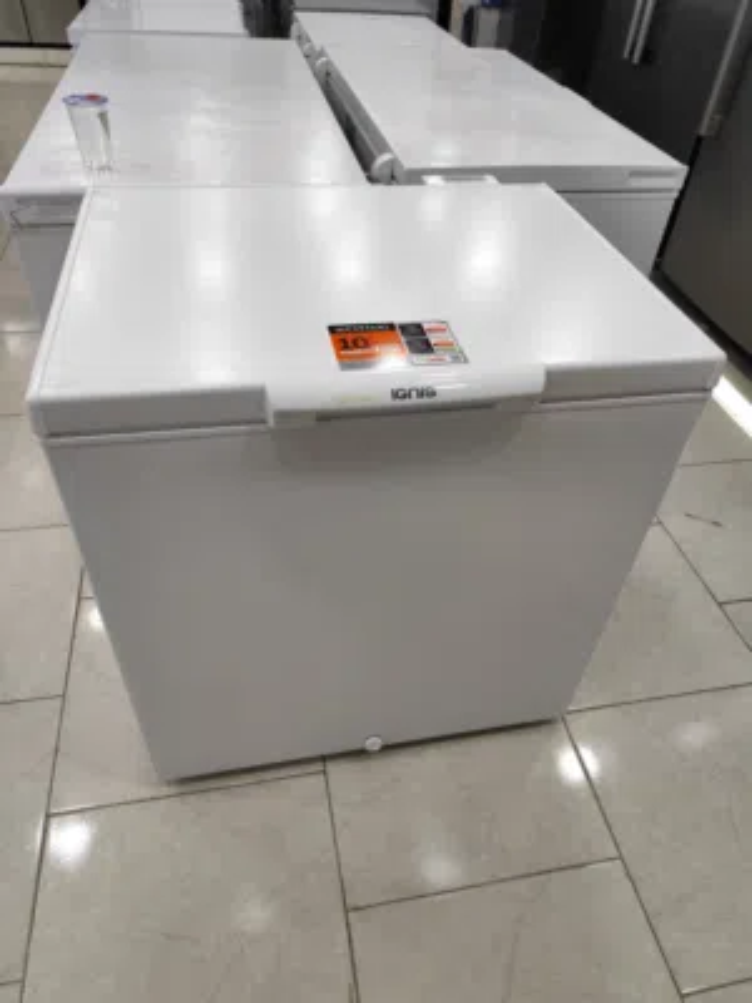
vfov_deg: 73.9
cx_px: 376
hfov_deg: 58.9
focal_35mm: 23
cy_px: 502
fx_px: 666
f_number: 1.65
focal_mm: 6.14
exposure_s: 1/100
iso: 500
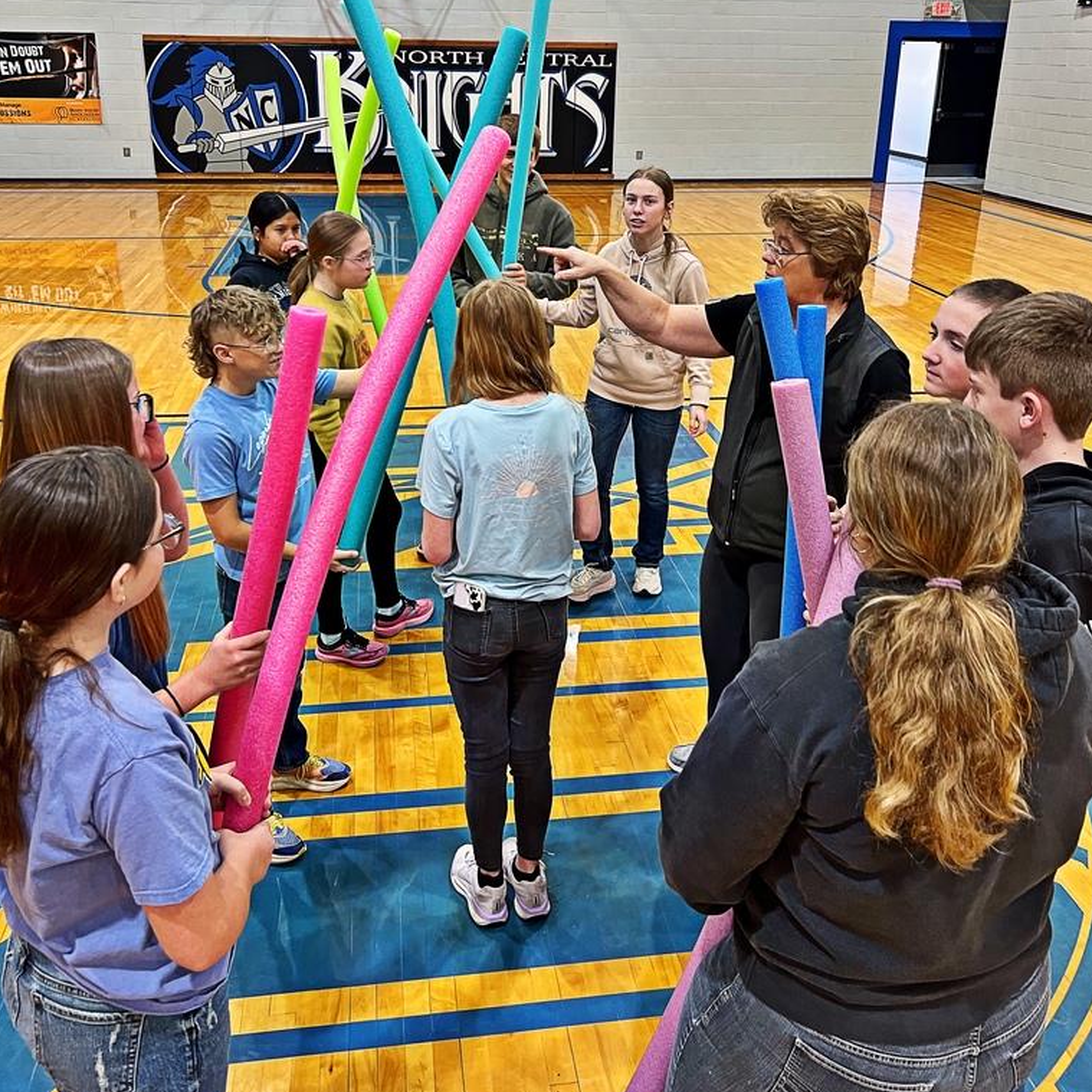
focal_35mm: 31
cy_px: 423
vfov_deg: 52.1
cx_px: 548
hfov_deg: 52.5
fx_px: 1106
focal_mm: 5.7
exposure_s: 1/120
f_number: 1.5
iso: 100
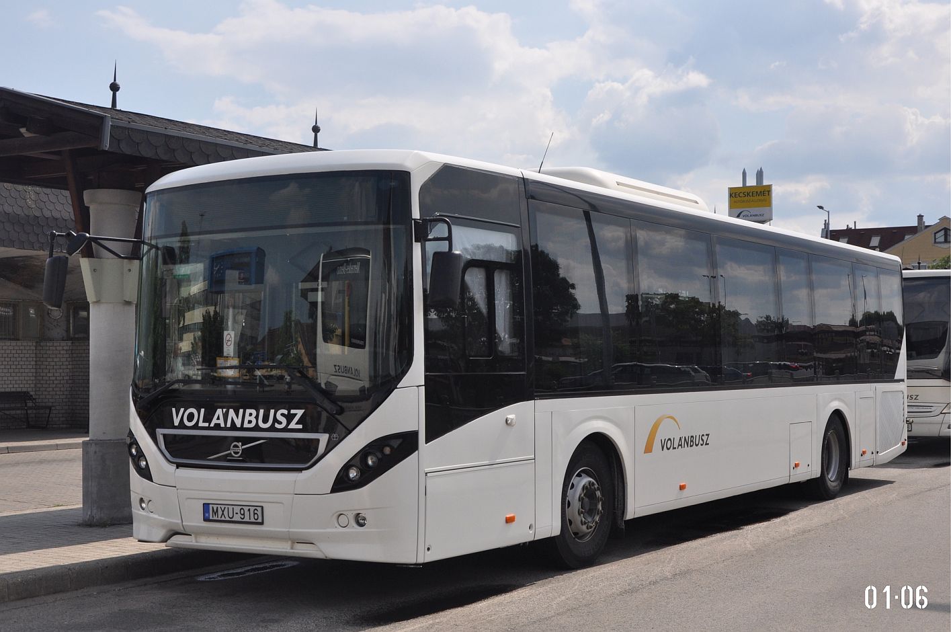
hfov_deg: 41.2
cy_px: 316
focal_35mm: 48
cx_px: 476
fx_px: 1267
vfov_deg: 28.0
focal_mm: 32
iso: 400
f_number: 6.3
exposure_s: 1/1600
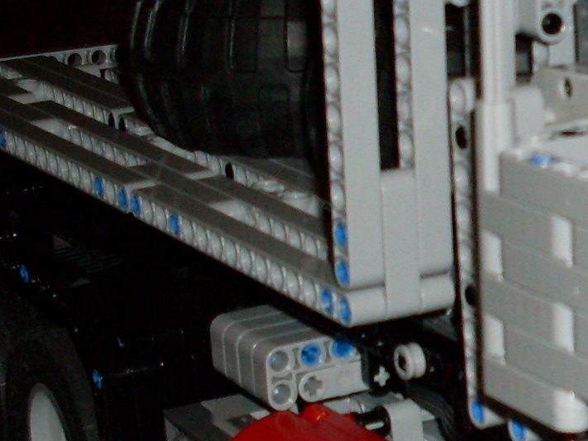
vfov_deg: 10.6
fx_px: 2360
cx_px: 822
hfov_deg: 13.5
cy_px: 365
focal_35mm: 139
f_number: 2.8
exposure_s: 1/45
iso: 100
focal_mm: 6.3
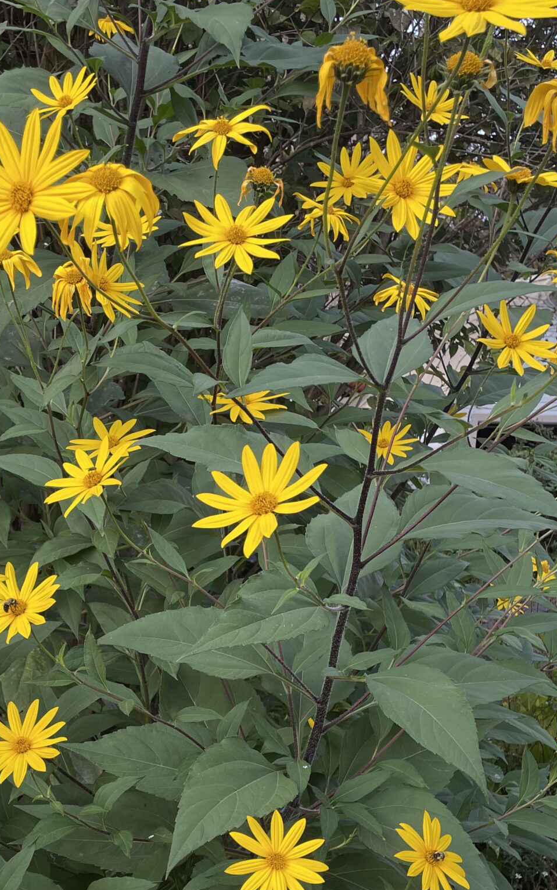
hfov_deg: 27.4
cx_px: 98
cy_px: 701
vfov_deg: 41.8
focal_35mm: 46
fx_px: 1117
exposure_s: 1/240
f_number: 1.6
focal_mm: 4.2
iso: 32
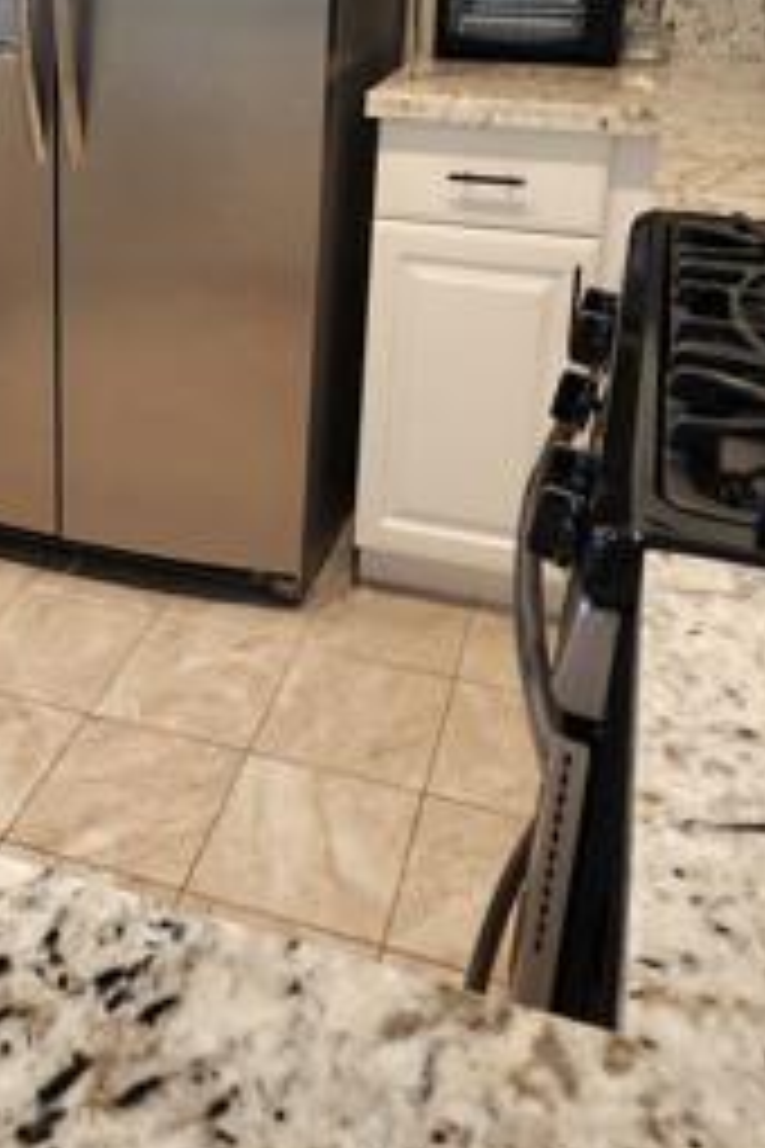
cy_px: 99
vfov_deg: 49.3
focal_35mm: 34
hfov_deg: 33.1
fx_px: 1084
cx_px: -112
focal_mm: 1.74
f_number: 2.2
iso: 320
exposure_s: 1/60.2
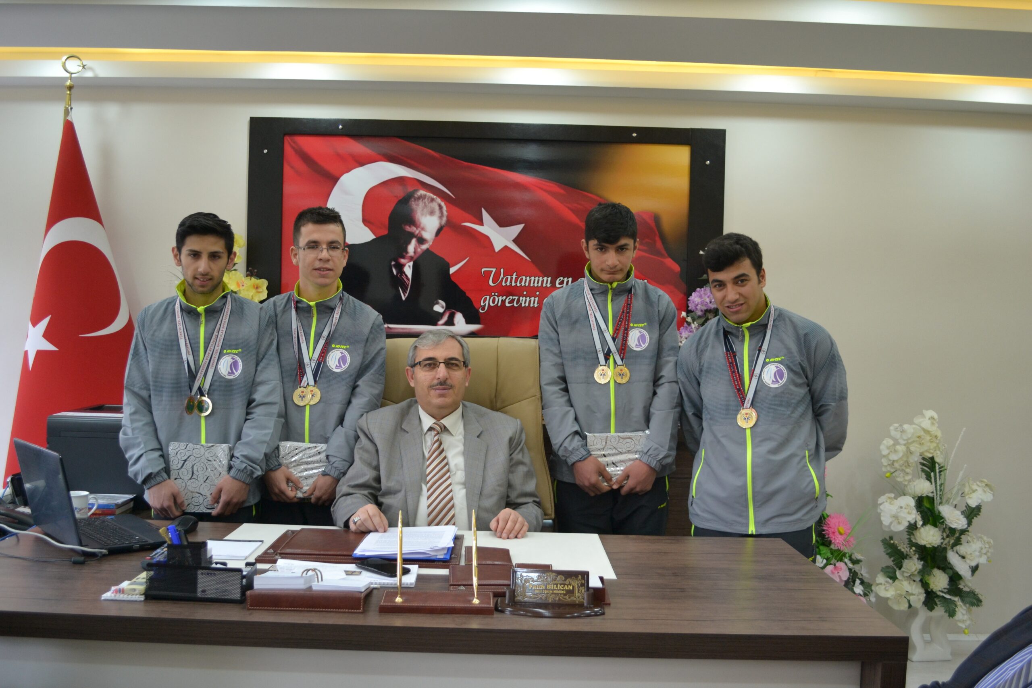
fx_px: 946
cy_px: 344
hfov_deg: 57.2
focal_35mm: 33
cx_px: 516
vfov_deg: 40.0
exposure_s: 1/60
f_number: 3.8
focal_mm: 22
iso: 640
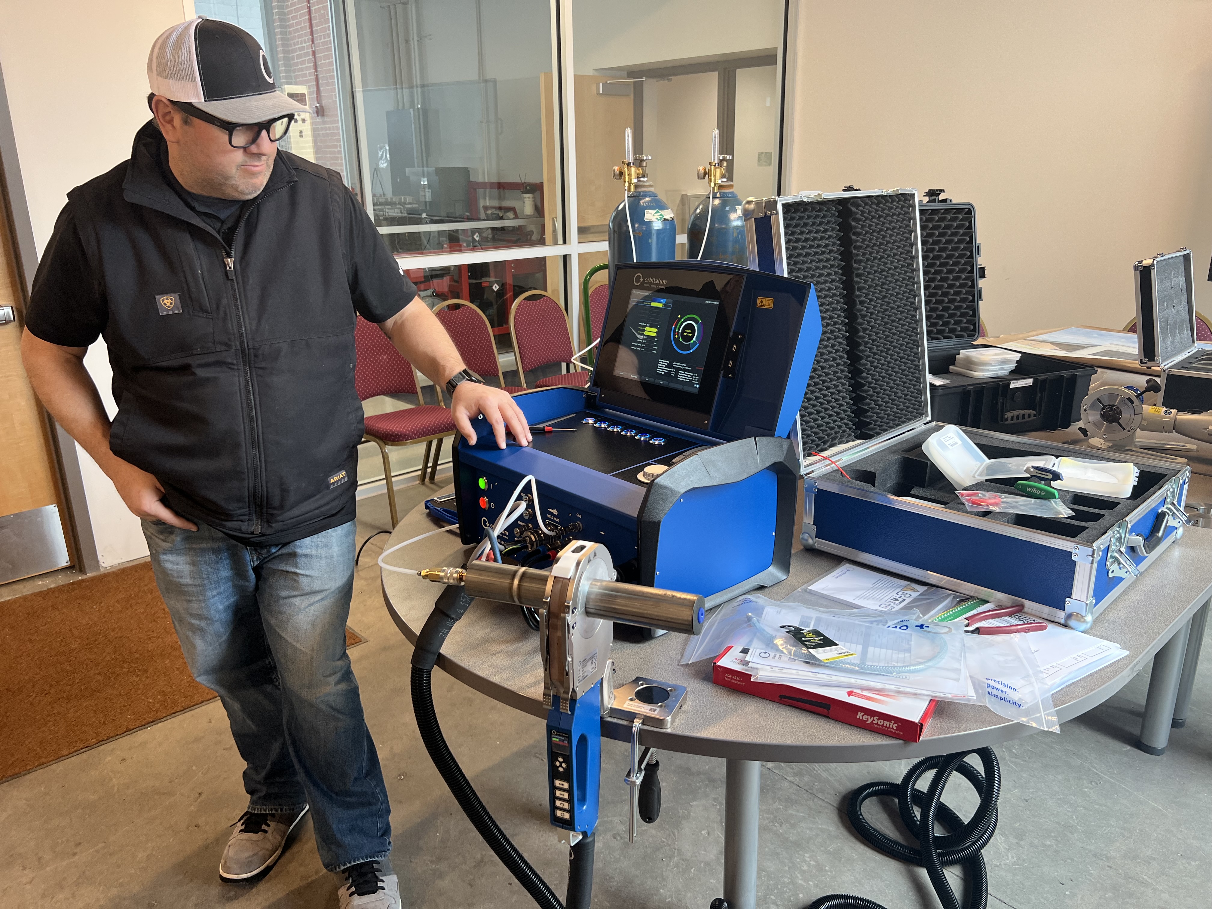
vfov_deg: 53.1
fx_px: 910
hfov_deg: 67.3
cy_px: 454
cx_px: 606
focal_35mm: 26
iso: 125
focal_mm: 5.7
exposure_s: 1/120
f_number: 1.5
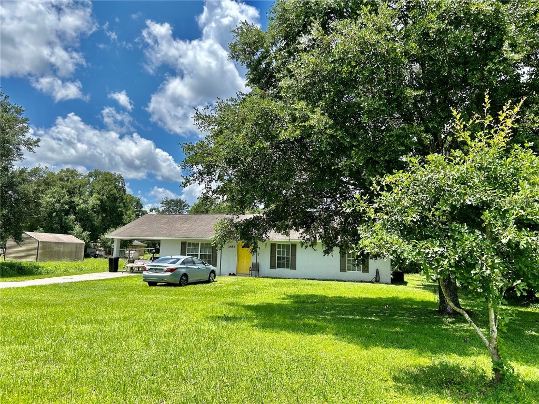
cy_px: 202
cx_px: 270
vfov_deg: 53.1
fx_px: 405
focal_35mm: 26
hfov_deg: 67.3
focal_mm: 5.7
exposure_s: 1/3165
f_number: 1.5
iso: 50
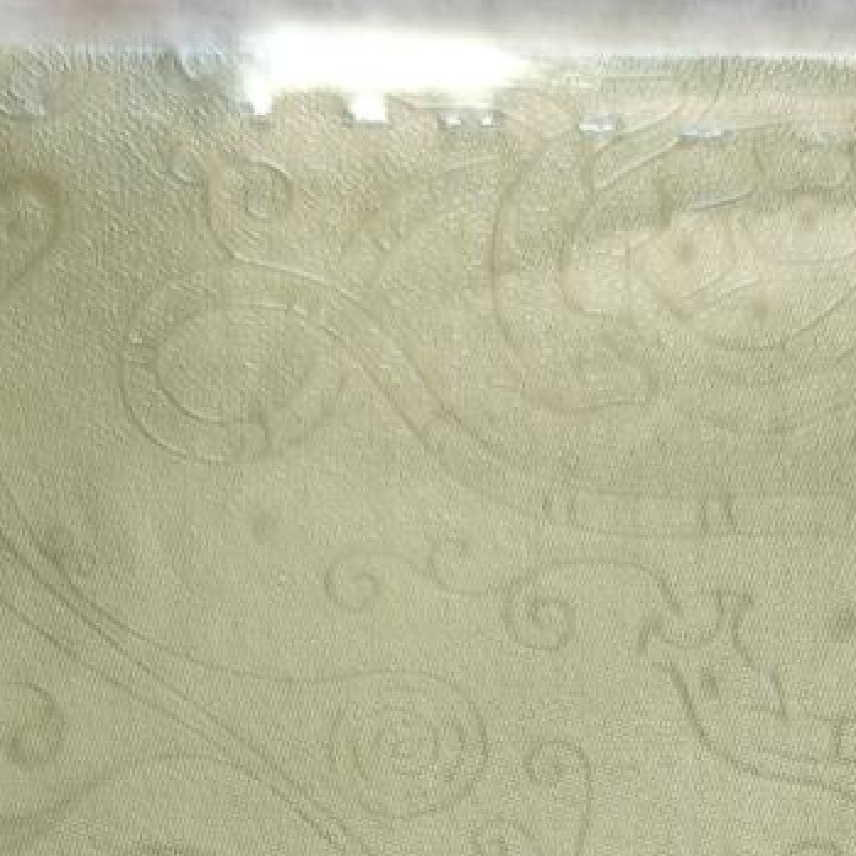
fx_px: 2938
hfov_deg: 16.3
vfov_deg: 14.4
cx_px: 782
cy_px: 1575
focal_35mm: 105
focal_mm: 6.55
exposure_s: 1/100
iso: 160
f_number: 1.6
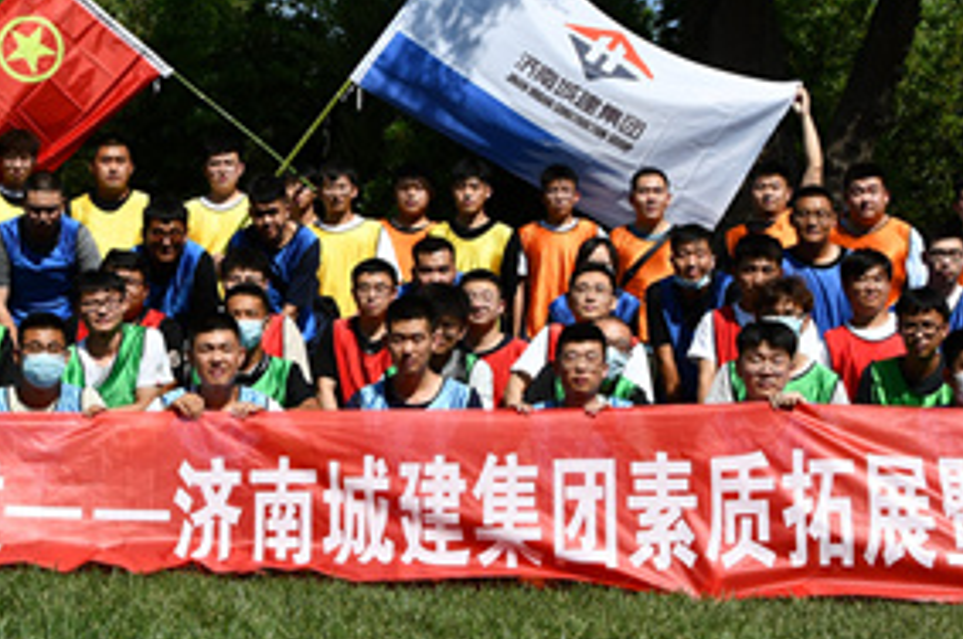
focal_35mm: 69
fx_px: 1844
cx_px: 371
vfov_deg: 19.7
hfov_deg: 29.2
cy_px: 253
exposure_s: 1/320
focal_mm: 20
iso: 100
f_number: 9
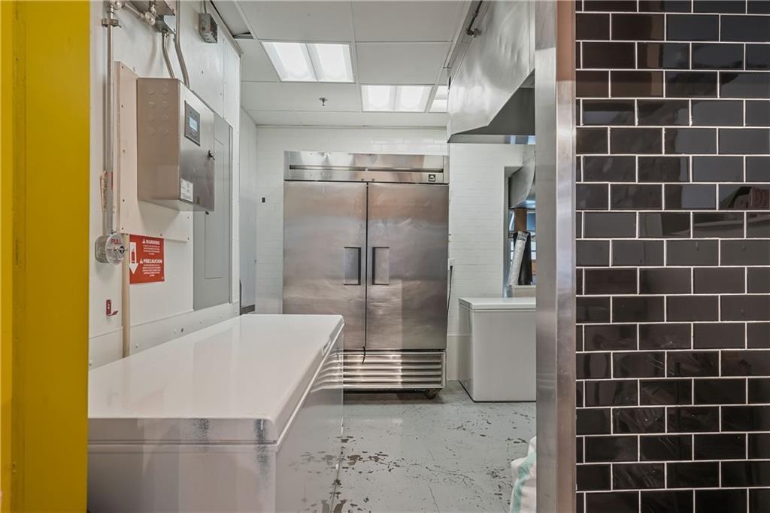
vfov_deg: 61.9
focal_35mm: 20
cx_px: 385
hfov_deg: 84.0
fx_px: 428
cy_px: 256
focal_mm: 20
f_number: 8
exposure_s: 1/3
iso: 500
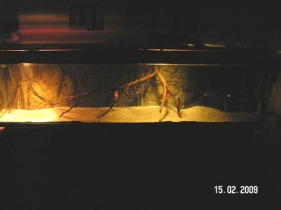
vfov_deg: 39.6
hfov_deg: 51.4
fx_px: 292
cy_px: 105
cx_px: 140
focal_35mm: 36
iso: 400
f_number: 3.2
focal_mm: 6
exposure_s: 1/6
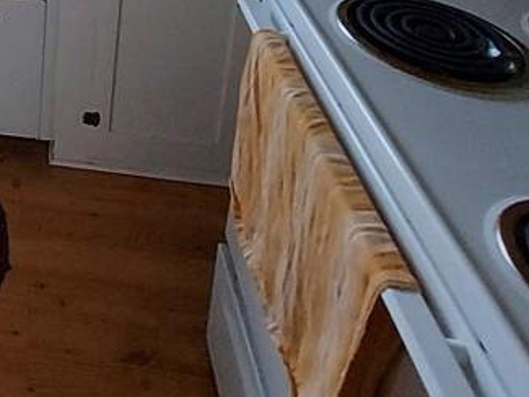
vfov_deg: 26.4
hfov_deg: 37.4
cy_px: -185
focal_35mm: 41
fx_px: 627
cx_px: -68
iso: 125
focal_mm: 1.74
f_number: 2.2
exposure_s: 1/60
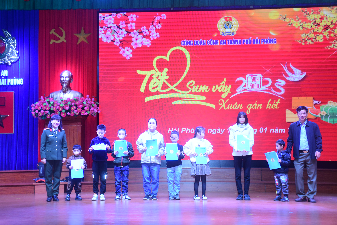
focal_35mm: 63
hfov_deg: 31.9
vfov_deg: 21.6
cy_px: 112
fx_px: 590
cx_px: 168
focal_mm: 42
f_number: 4.5
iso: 1600
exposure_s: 1/200
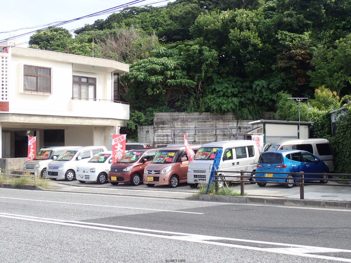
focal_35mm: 53
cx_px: 176
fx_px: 537
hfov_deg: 36.2
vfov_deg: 27.5
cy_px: 132
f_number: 4.5
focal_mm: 9.61
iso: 100
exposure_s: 1/200
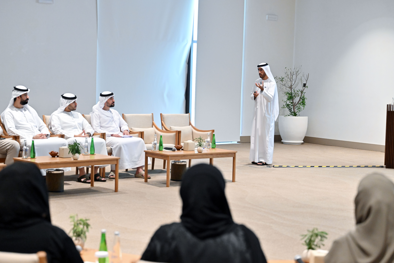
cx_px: 197
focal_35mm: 70
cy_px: 132
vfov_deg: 19.5
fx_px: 766
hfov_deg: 28.8
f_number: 3.5
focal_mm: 70
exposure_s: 1/160
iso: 4000
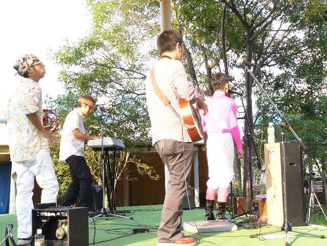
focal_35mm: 67
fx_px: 633
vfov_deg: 21.9
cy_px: 123
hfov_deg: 29.0
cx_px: 164
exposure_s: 1/50
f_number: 4
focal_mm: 11.2
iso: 50
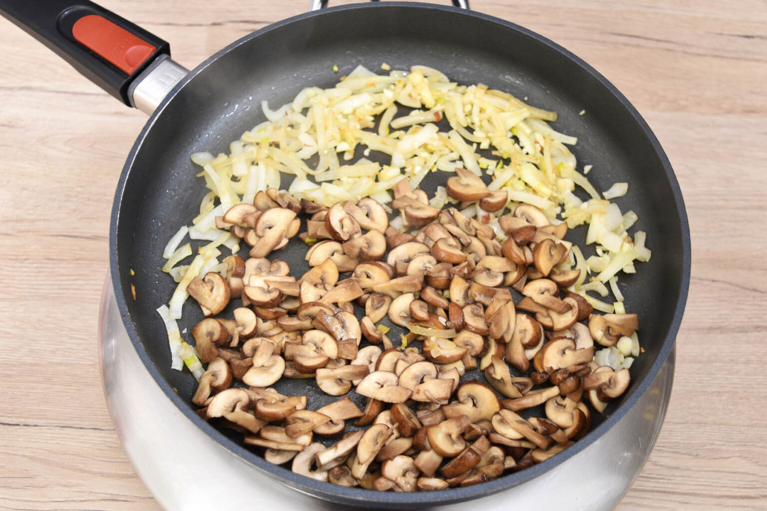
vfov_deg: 38.9
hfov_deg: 55.8
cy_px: 256
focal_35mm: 34
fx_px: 724
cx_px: 384
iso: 500
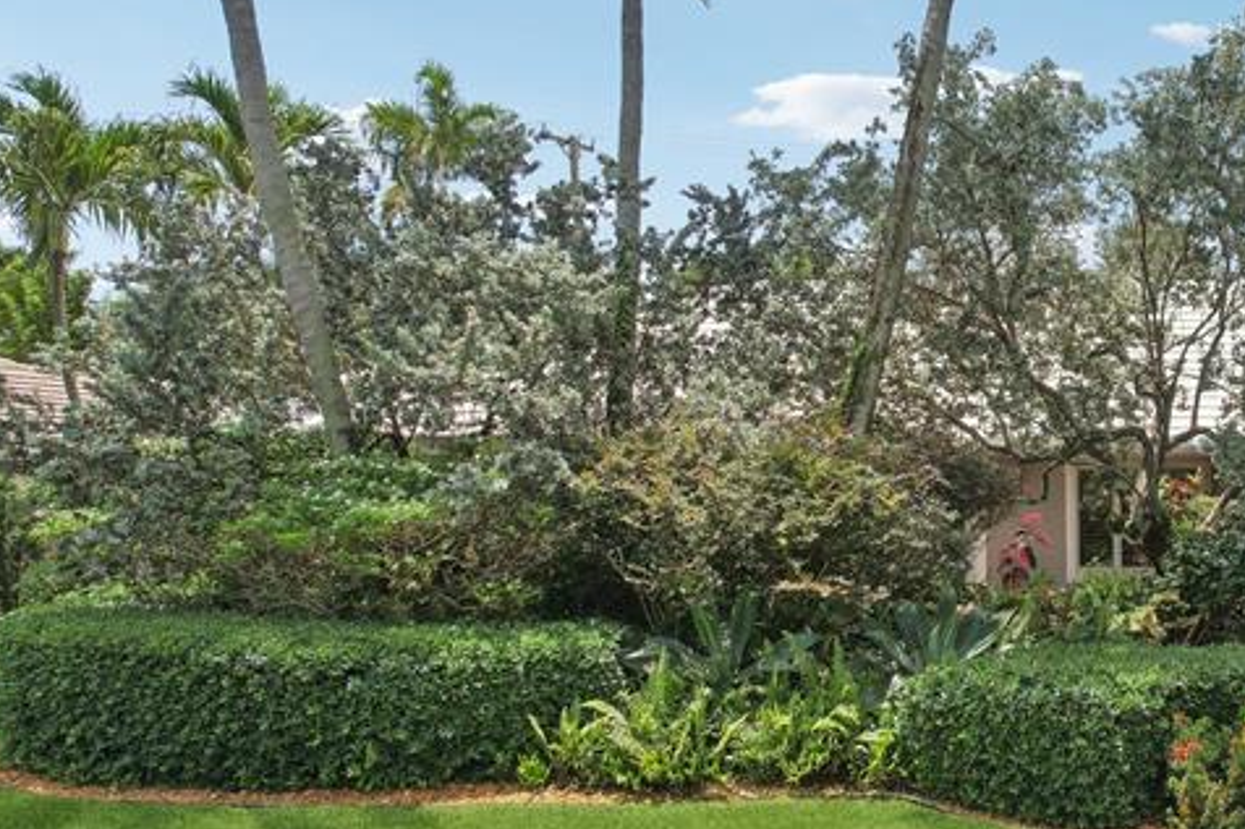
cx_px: 1020
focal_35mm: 37
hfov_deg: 48.5
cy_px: 506
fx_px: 1279
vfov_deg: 35.8
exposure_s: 1/400
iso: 110
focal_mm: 8.4
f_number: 2.8
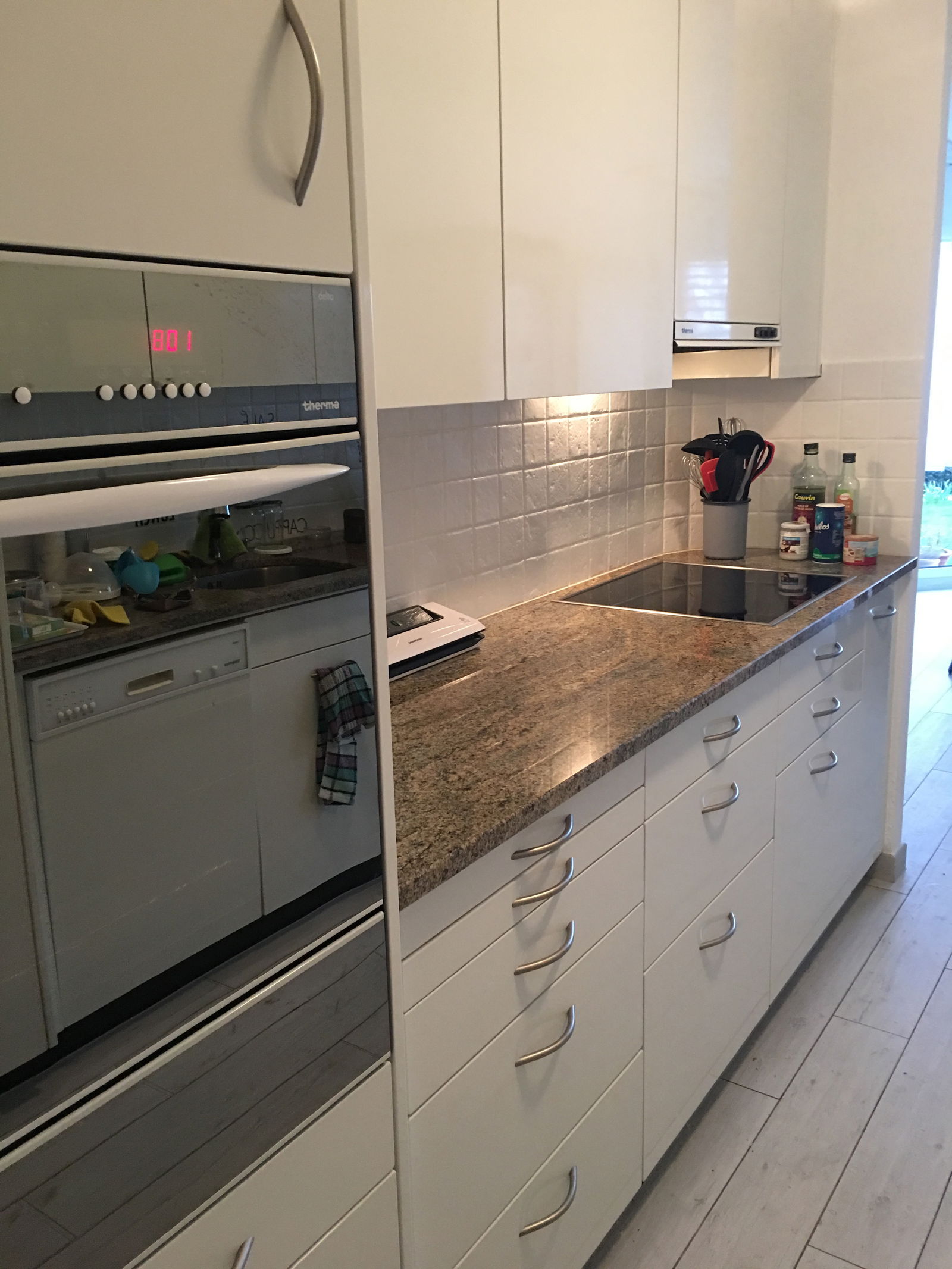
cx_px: 476
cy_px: 634
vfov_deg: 61.7
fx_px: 1063
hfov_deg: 48.2
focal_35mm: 29
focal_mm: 4.15
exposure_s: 1/10
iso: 100
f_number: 2.2
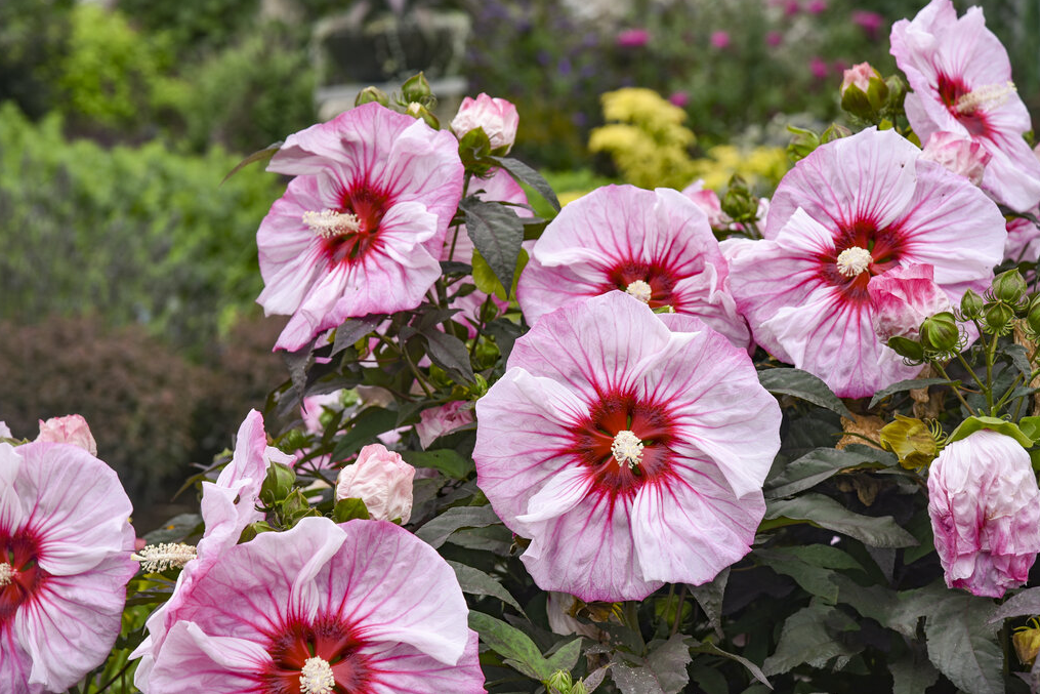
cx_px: 519
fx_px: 3062
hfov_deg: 19.3
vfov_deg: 12.9
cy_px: 345
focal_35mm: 106
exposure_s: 1/320
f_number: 9
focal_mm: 105
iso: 200
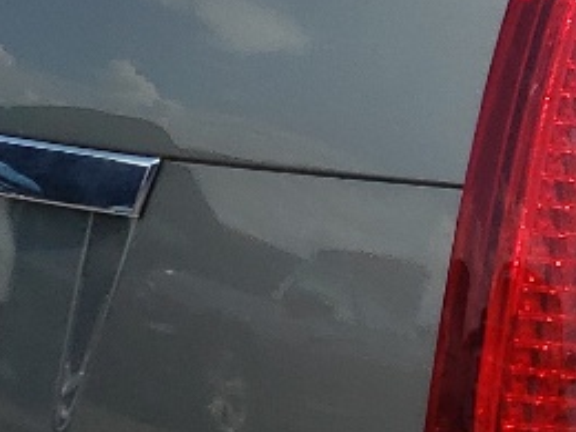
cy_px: 184
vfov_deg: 9.3
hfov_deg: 11.3
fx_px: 2662
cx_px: 1094
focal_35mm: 160
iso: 50
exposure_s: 1/3333
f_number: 1.5
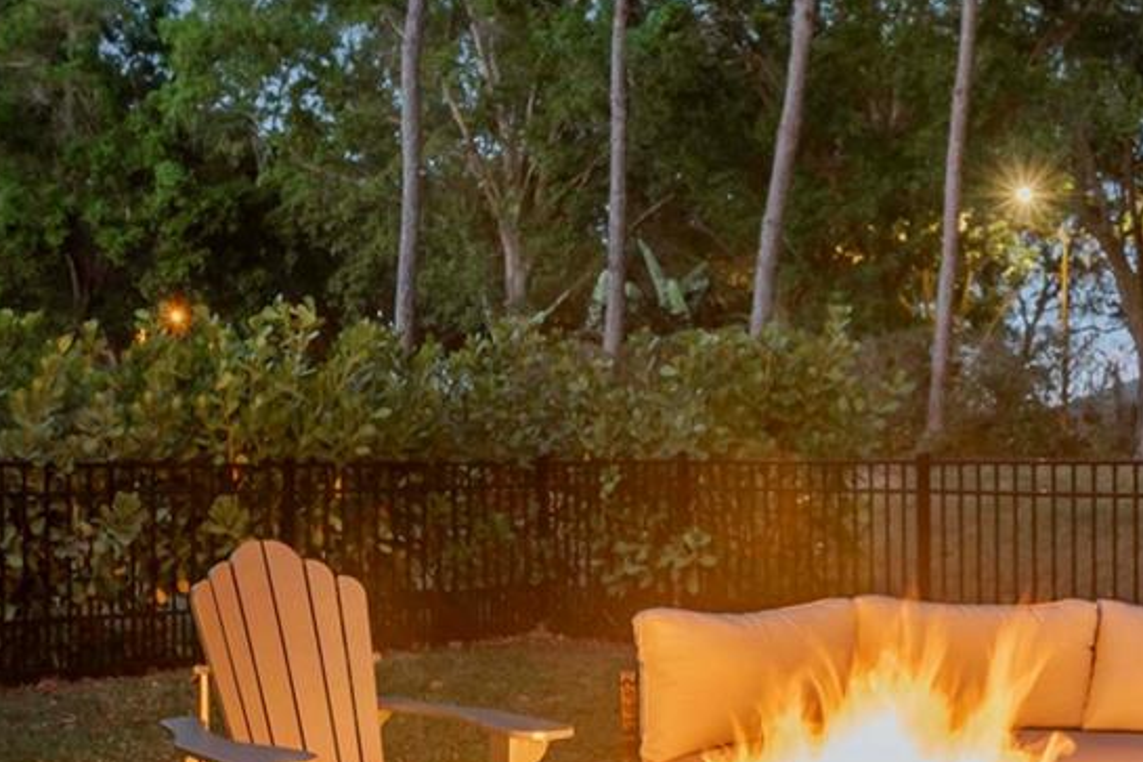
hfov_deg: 41.0
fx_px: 1396
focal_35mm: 44
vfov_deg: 30.5
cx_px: 1030
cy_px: 401
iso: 200
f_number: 8
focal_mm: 10
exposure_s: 3
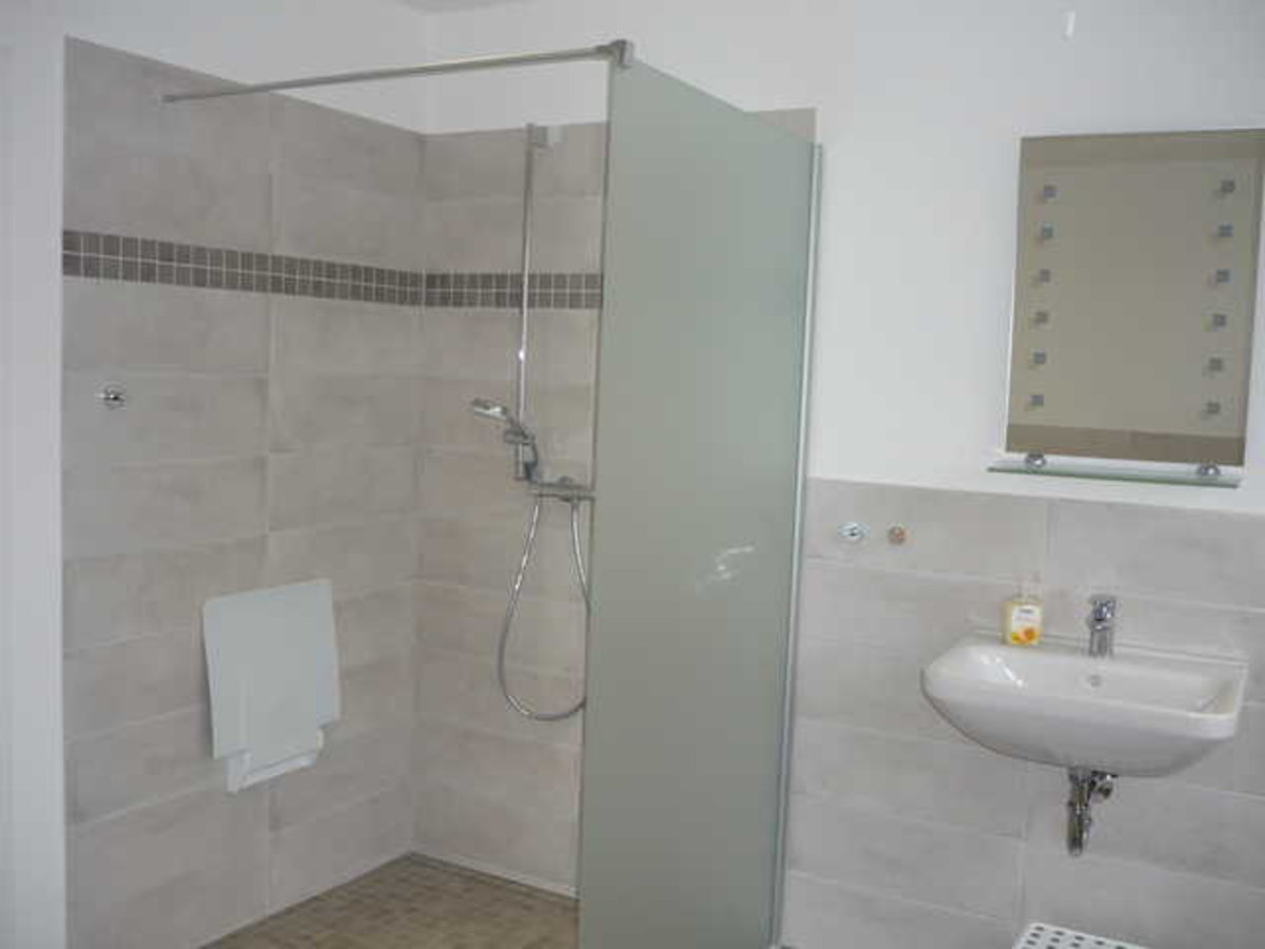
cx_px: 632
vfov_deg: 42.9
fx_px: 1206
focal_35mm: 33
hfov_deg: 55.4
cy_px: 474
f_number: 2.8
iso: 100
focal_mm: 5.5
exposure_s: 1/30
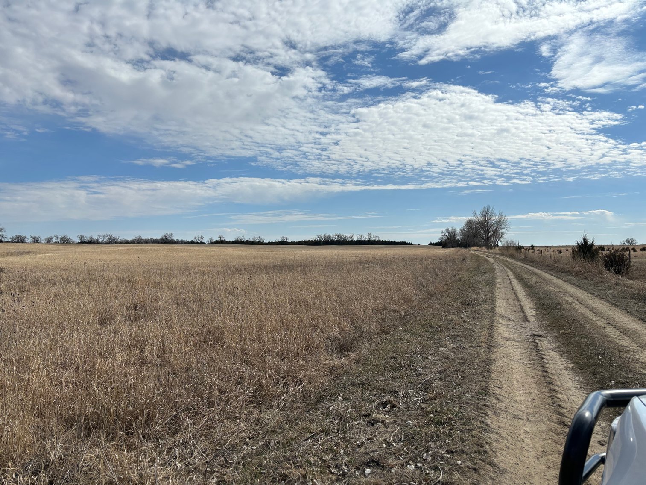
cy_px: 242
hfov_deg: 67.3
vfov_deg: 53.1
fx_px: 485
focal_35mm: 26
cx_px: 323
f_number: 1.6
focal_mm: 5.96
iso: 50
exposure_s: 1/9091
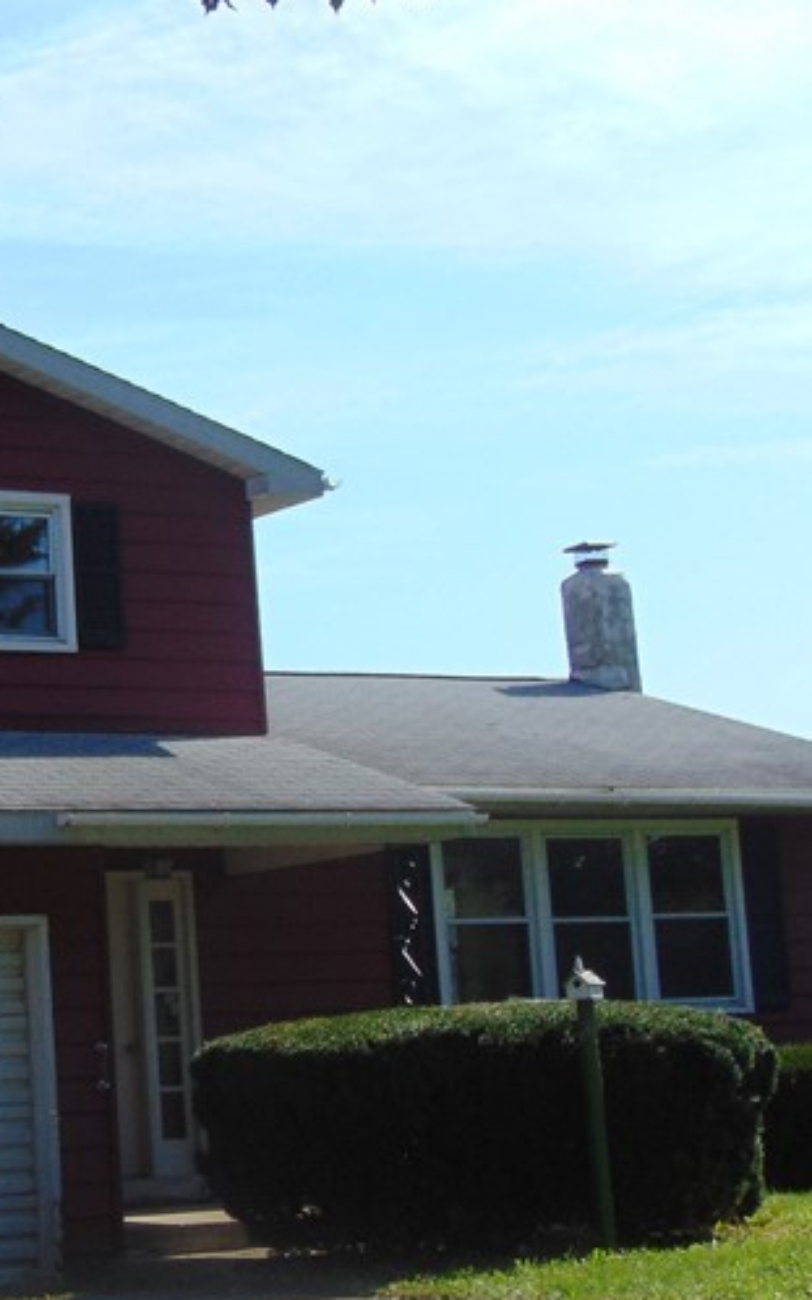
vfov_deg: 24.4
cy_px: 663
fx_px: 3011
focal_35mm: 85
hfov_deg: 14.8
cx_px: -206
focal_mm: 6.9
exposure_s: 1/1000
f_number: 3.3
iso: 80
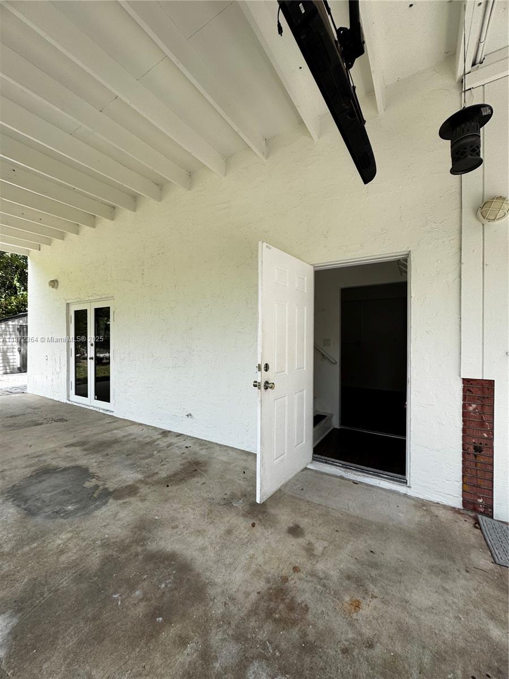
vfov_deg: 102.1
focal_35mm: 14
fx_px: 274
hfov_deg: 85.7
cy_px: 340
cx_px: 254
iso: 40
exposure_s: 1/473
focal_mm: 2.22
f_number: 2.2
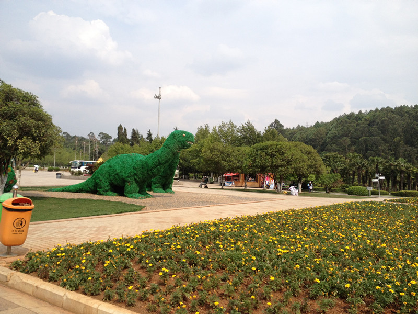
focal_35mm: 35
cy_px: 157
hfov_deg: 52.6
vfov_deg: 40.7
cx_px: 209
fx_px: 423
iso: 64
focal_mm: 4.28
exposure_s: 1/1623
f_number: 2.4
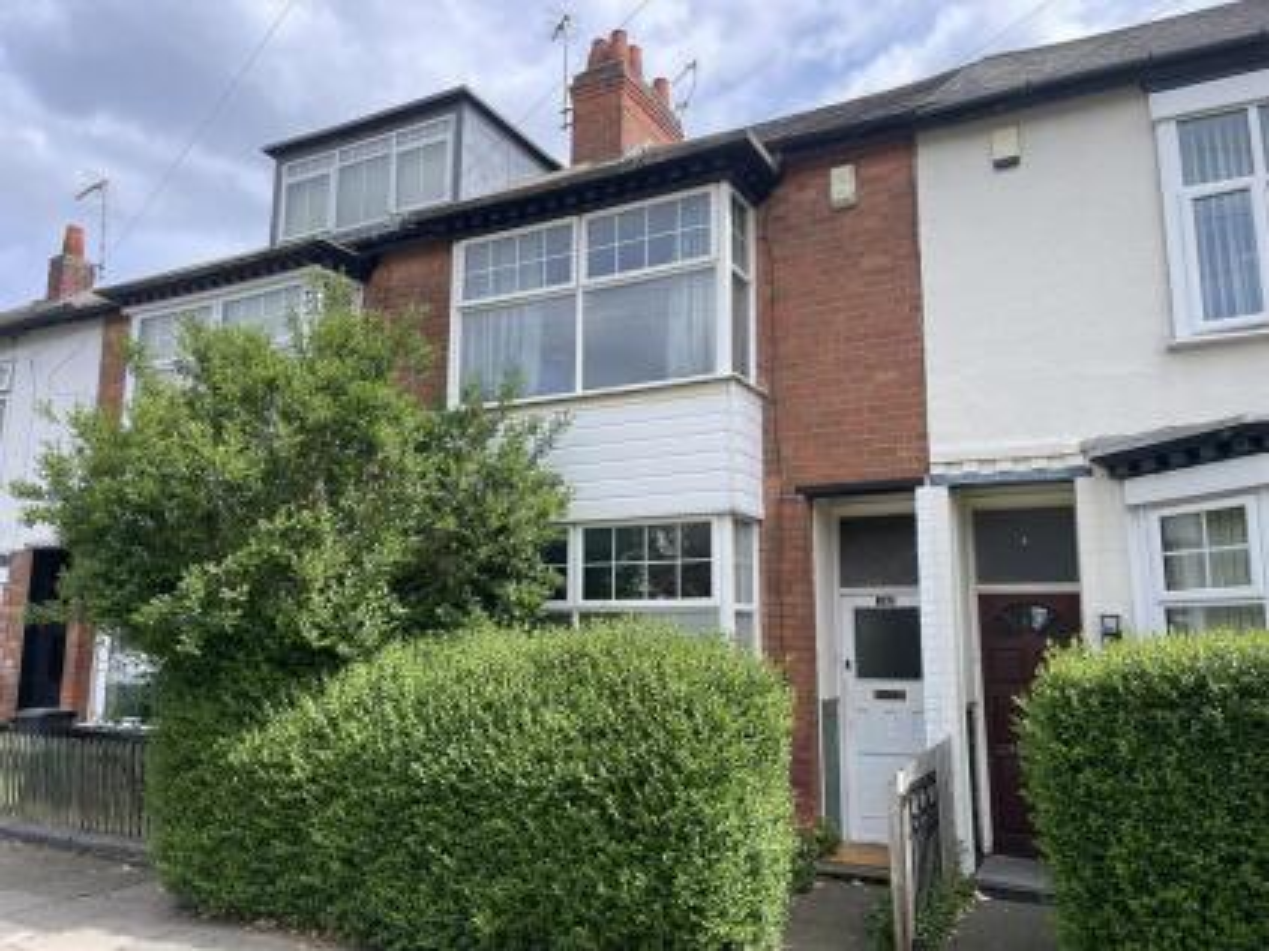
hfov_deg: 69.4
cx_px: 634
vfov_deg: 54.9
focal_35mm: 25
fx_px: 916
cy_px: 476
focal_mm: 5.1
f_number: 1.6
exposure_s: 1/2012
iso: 32
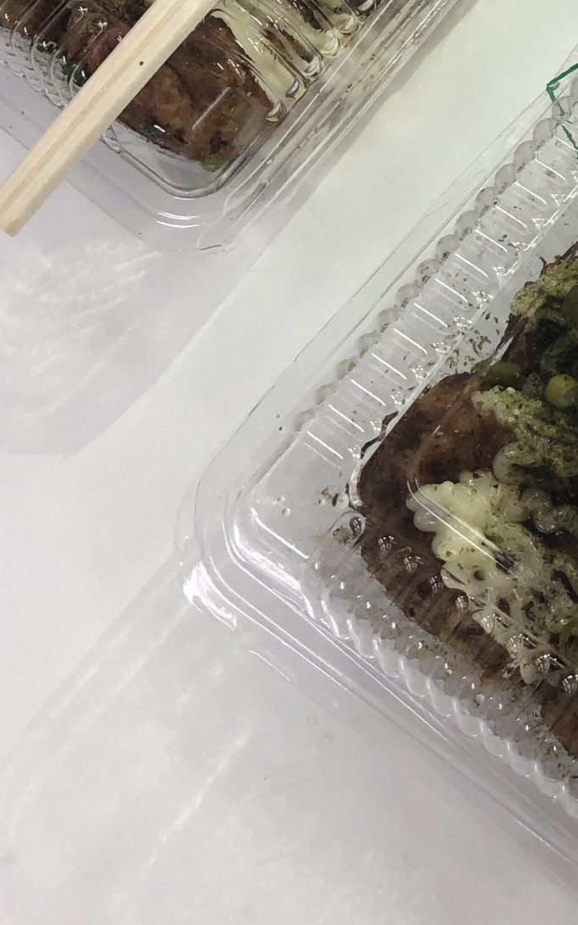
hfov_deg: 17.4
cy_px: 137
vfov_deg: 28.5
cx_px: 755
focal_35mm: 70
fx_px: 1764
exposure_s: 1/120
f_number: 1.8
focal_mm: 3.99
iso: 50
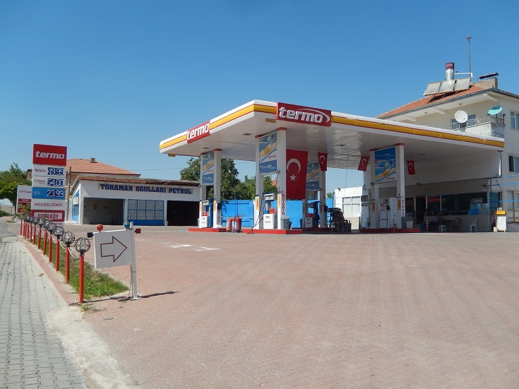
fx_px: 480
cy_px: 194
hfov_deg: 56.8
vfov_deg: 44.1
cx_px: 260
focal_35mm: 32
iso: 125
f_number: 7.6
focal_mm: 5.7
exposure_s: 1/400
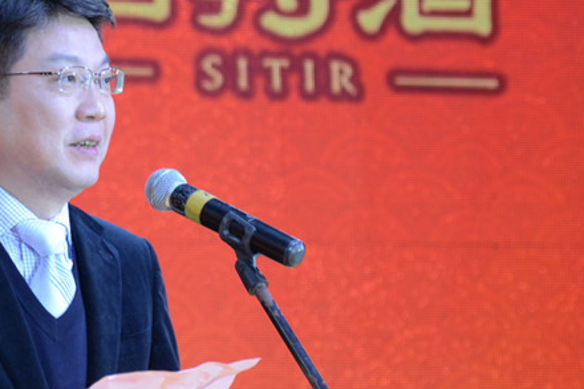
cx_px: 44
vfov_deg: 2.9
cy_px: 242
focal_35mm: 476
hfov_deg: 4.3
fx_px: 7718
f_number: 5.6
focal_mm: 140
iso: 800
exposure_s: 1/60
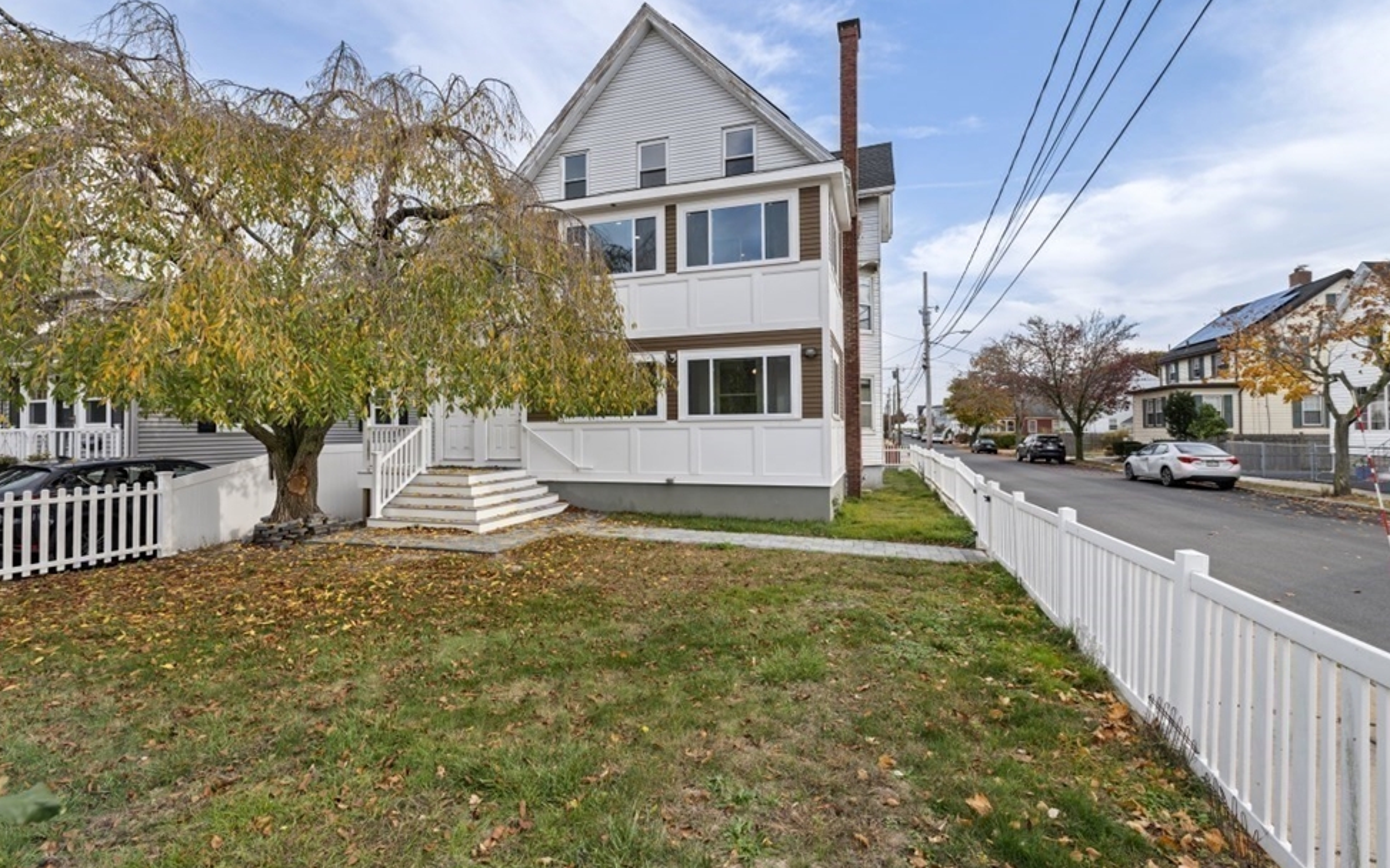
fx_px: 568
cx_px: 706
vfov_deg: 74.7
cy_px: 415
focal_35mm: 15
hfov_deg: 101.5
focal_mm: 14
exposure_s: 1/160
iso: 100
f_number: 8
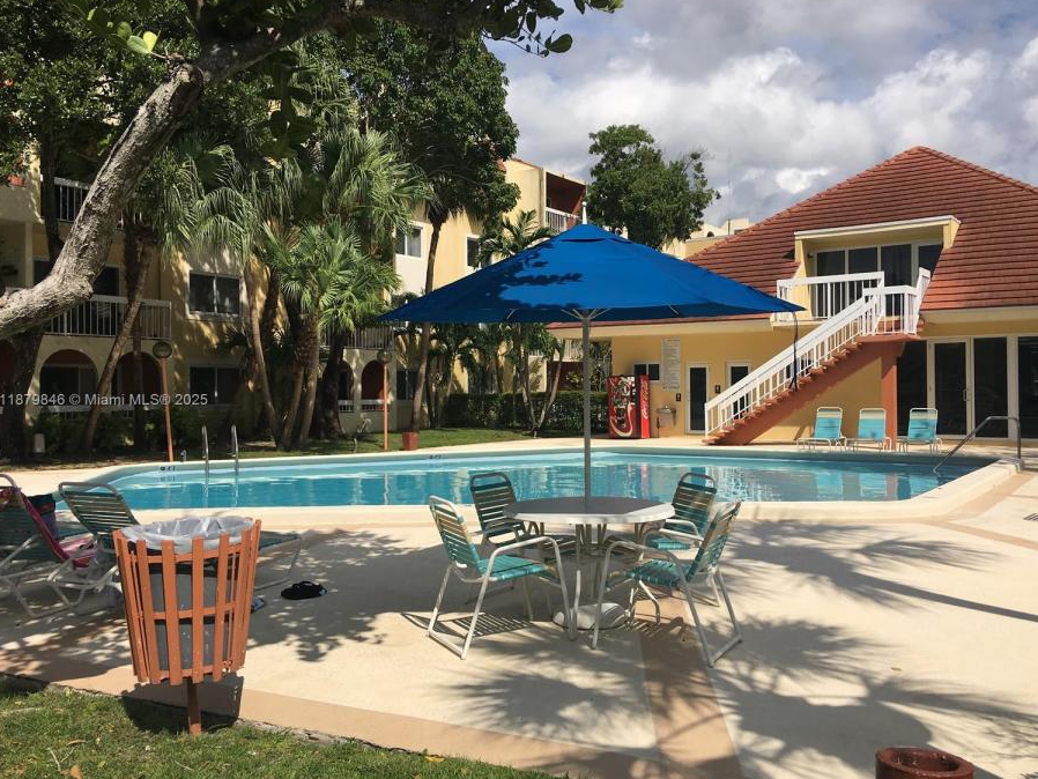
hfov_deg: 58.3
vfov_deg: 45.5
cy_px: 401
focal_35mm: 31
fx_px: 930
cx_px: 541
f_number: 2.2
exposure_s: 1/2653
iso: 25
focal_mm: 4.15
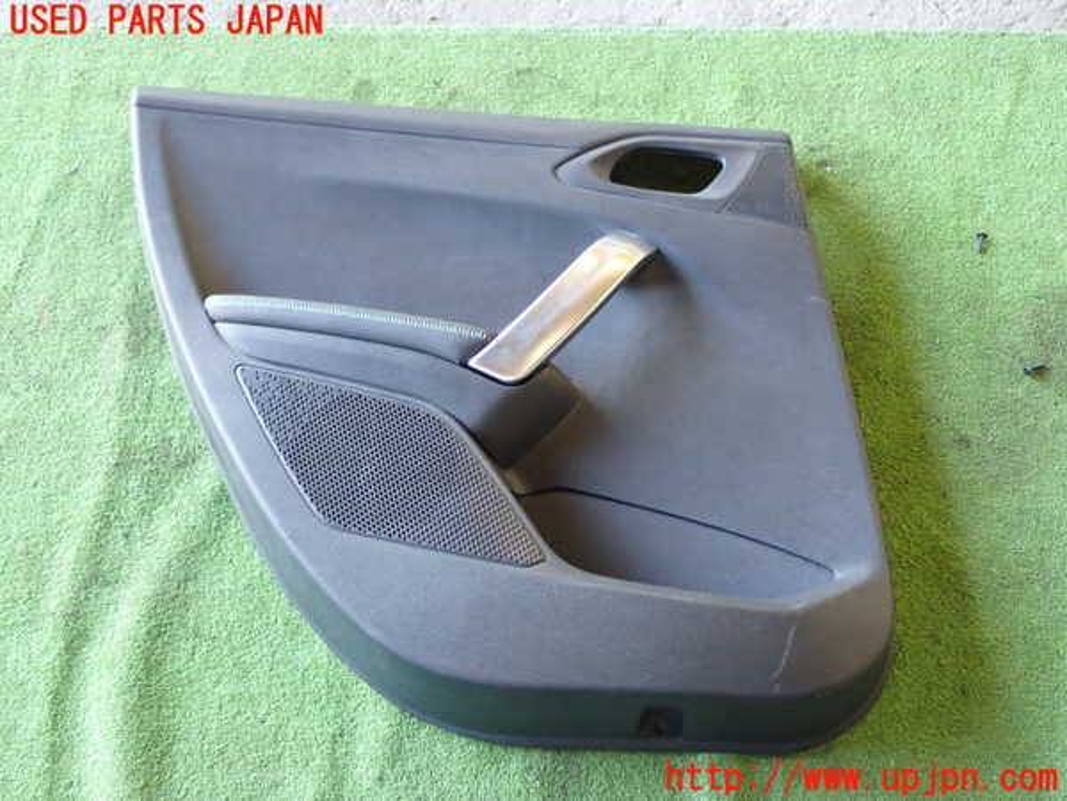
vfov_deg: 37.7
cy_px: 400
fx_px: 1171
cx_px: 534
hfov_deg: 49.0
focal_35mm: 38
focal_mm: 6.83
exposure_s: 1/30
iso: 800
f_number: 2.7
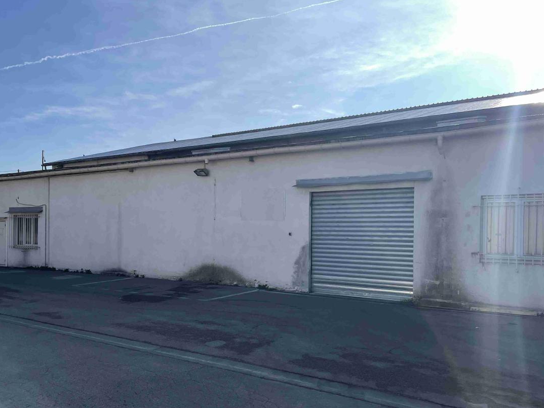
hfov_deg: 58.4
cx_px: 266
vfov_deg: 45.2
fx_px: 487
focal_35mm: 31
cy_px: 242
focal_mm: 4.2
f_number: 1.6
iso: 32
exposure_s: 1/5051
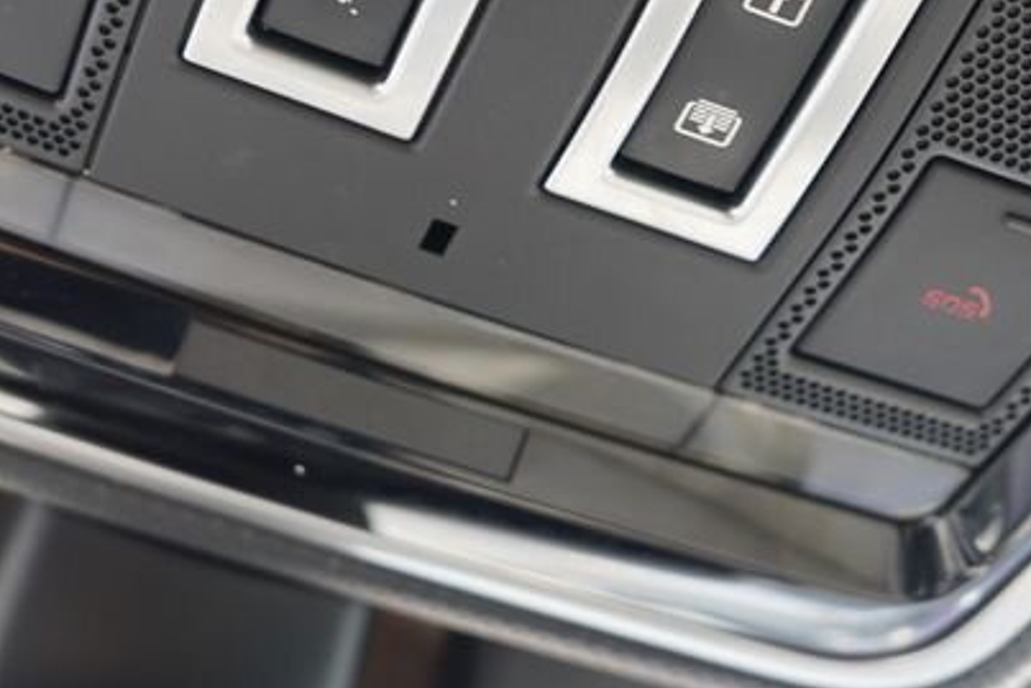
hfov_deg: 32.9
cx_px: 489
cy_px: 32
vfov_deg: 21.6
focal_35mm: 61
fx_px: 1748
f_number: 3.2
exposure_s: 1/25
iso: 200
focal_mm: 24
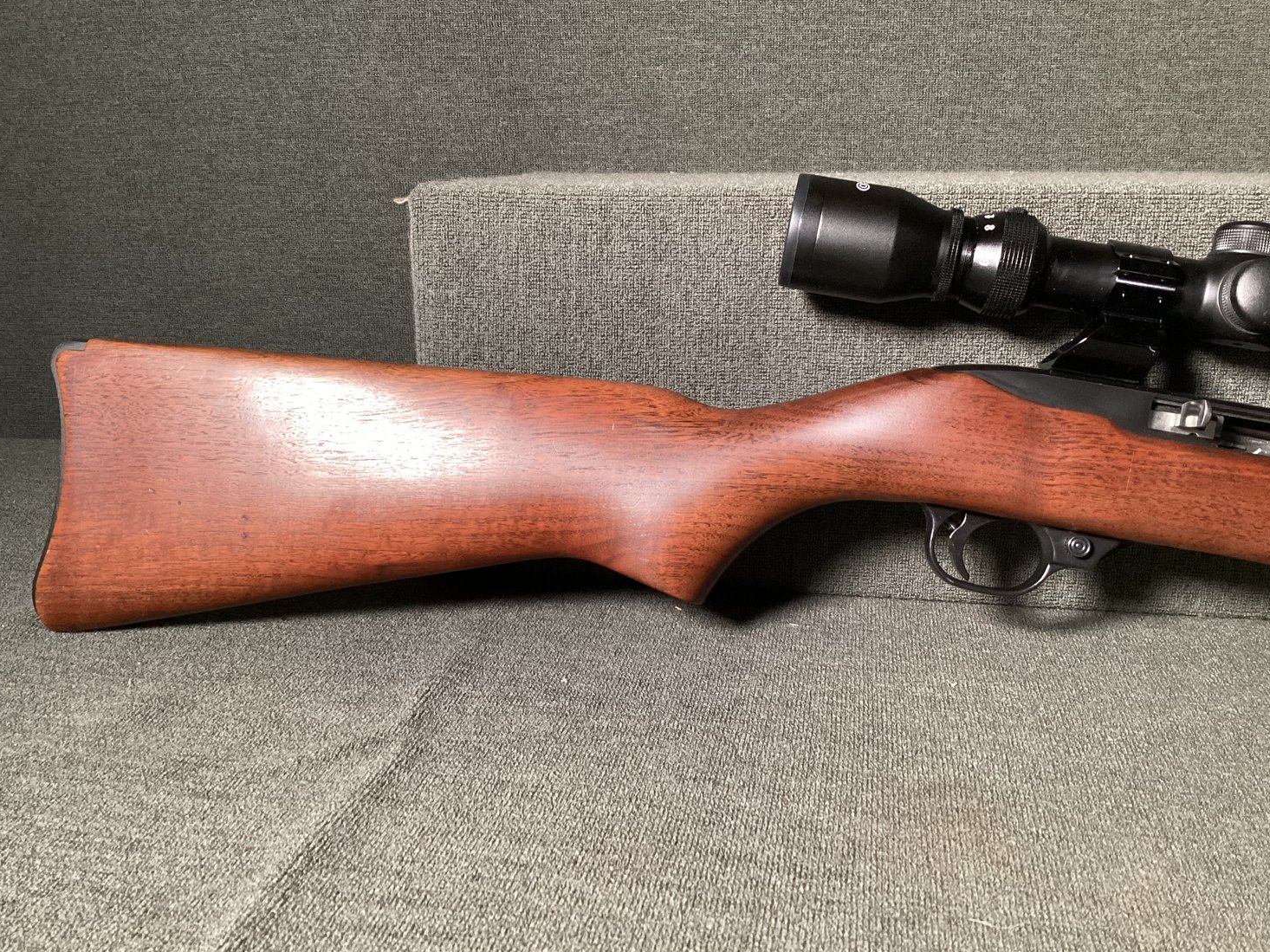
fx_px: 1174
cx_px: 630
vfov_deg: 44.1
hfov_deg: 56.8
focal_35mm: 32
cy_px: 467
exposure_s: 1/60
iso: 320
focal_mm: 3.3
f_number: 2.4
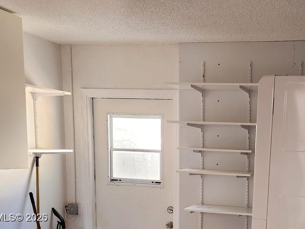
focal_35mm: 50
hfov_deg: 36.7
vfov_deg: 27.7
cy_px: 218
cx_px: 250
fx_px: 441
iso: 500
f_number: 1.8
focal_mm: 6.4
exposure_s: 1/120
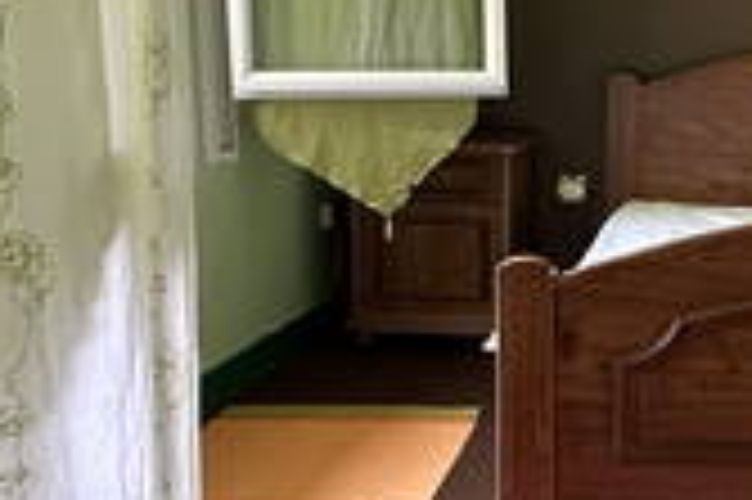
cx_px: 865
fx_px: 1440
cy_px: 266
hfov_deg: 26.5
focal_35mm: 69
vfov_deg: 19.7
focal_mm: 2.22
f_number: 2.2
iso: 320
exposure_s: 1/91
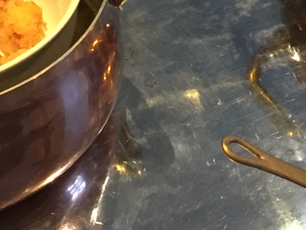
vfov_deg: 9.7
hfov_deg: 12.8
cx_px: 398
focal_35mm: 149
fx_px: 1317
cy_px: -101
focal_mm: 4.15
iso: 250
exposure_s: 1/33
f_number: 2.2
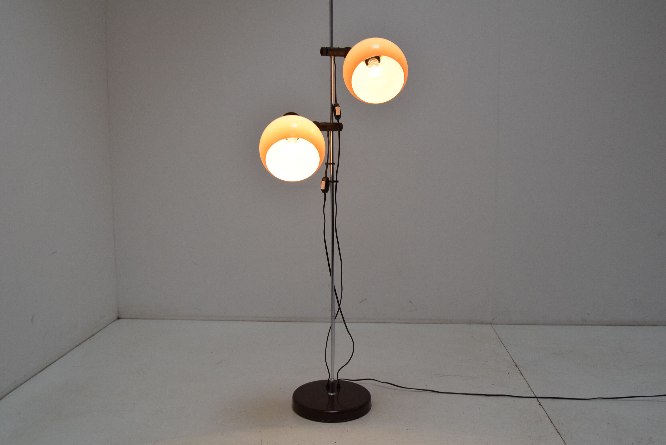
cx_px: 333
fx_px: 611
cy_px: 222
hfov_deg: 57.2
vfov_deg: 40.0
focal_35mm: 33
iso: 1600
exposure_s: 1/250
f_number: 8
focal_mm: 22
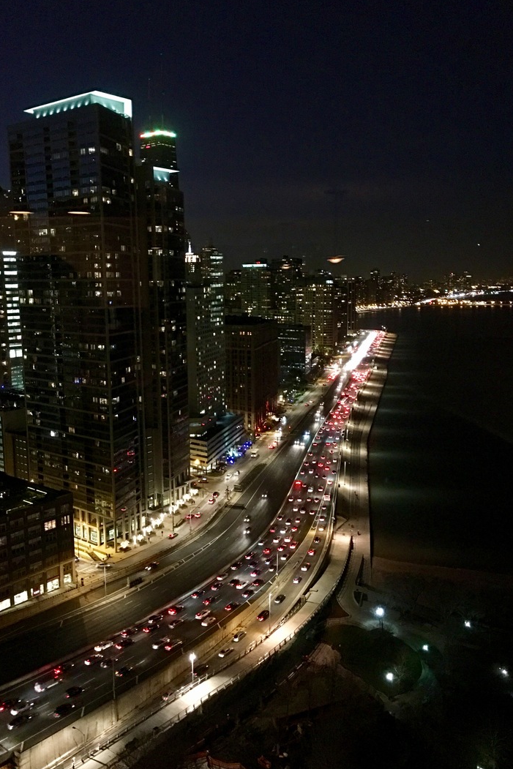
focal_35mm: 31
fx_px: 662
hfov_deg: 42.3
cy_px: 386
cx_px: 245
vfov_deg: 60.3
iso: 320
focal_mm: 4.15
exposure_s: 1/4
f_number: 2.2
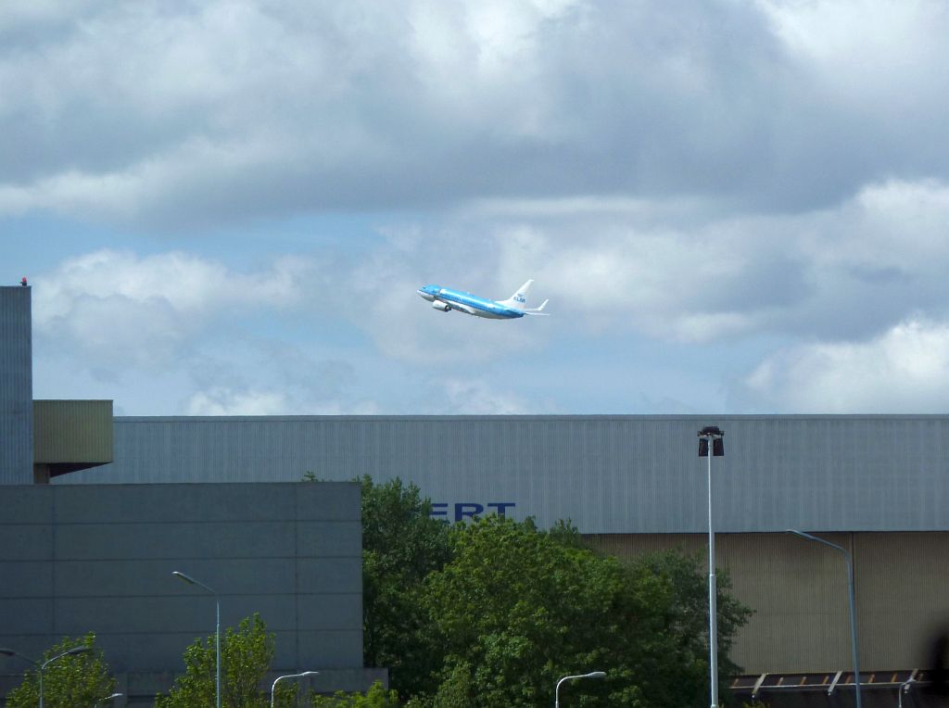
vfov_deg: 5.7
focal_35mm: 260
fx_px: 7115
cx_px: 474
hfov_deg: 7.6
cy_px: 354
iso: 80
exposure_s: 1/800
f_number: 5.6
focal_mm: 42.6
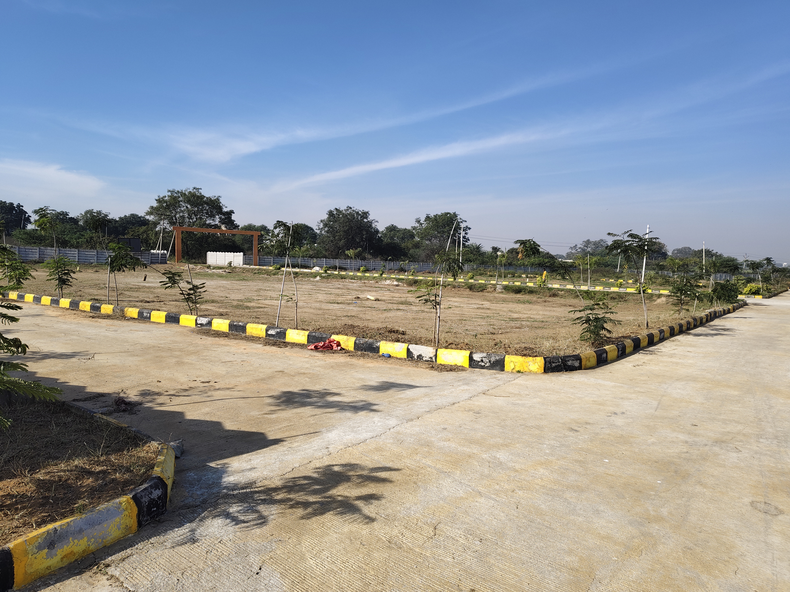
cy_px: 296
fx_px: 548
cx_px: 395
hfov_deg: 71.6
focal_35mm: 24
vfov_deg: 56.8
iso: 50
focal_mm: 5.56
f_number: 1.88
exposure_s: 1/365
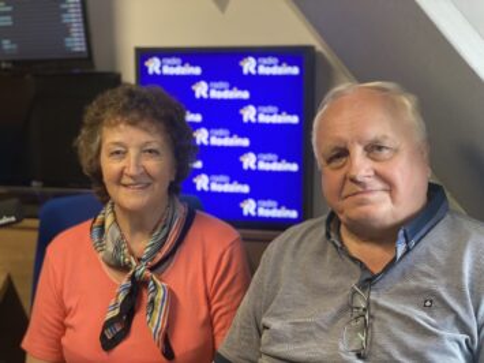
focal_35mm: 52
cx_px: 242
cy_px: 182
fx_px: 727
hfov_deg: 36.8
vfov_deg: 28.0
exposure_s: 1/33
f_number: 2
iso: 125
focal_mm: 6
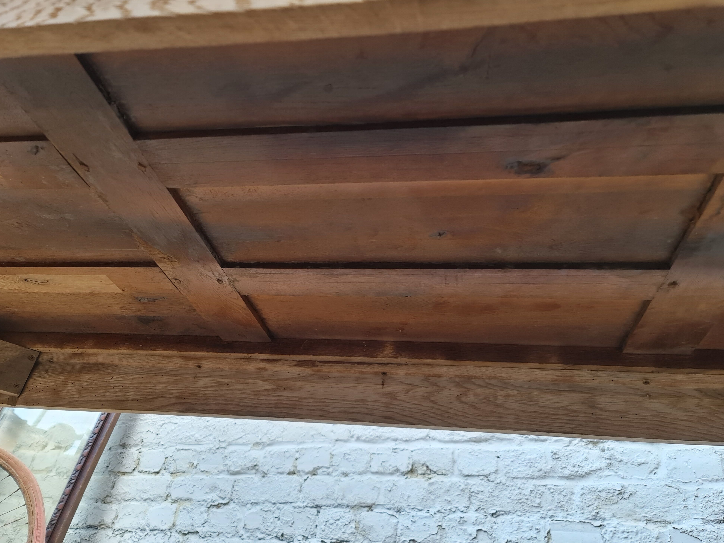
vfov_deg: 53.1
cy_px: 269
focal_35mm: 26
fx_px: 544
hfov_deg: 67.3
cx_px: 360
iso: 80
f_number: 1.8
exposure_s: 1/100
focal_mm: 7
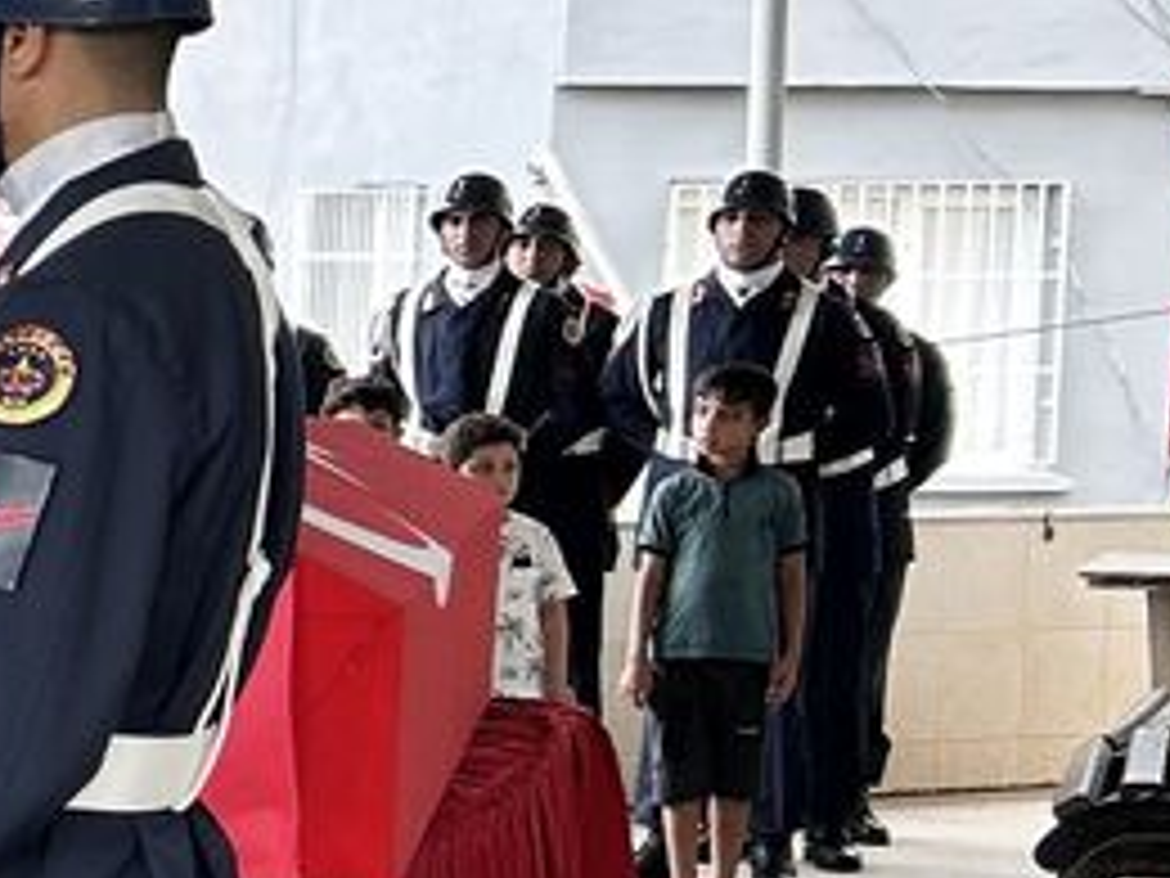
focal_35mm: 128
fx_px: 4326
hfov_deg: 12.2
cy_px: 788
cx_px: -1647
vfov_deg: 11.5
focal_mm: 5.7
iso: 32
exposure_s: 1/140
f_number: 1.5
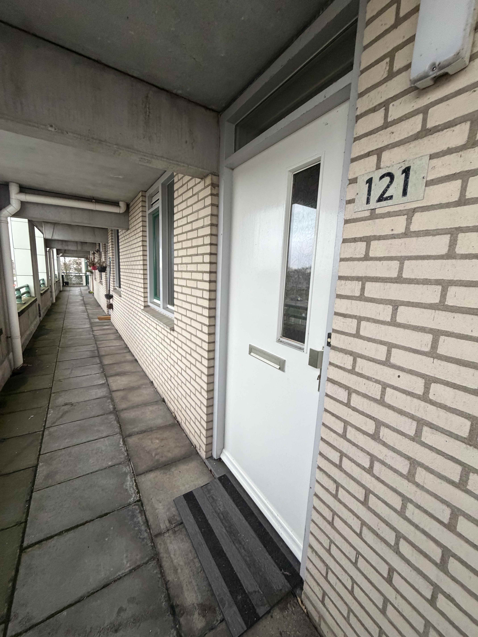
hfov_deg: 85.7
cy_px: 318
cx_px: 239
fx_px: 258
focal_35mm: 14
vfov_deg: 102.1
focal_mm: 2.22
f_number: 2.2
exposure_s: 1/89
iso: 320
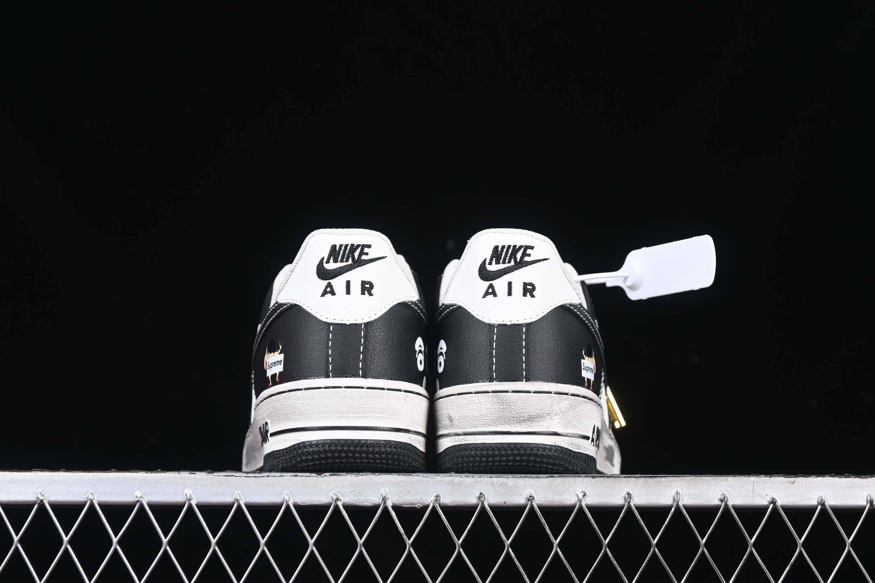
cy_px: 292
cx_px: 438
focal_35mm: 75
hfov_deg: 27.0
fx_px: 1823
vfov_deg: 18.2
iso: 160
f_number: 6.3
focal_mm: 50
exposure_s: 1/60
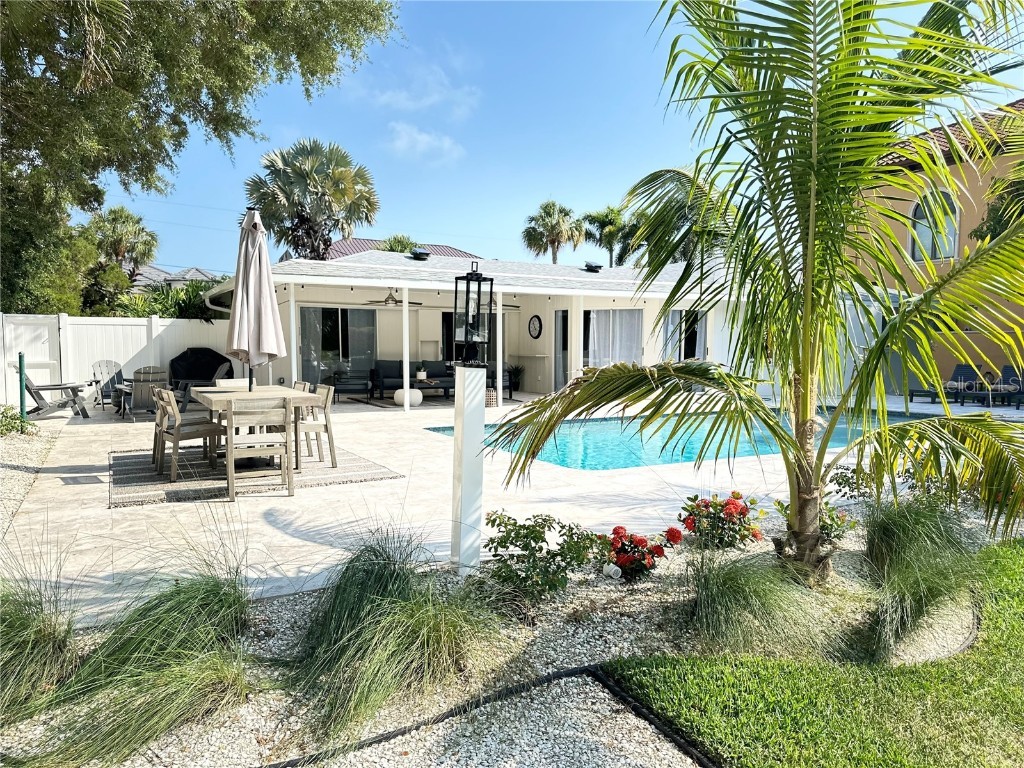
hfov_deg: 71.6
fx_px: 710
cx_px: 512
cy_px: 384
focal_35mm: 24
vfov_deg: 56.8
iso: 80
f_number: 1.78
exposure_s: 1/1664
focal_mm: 6.86
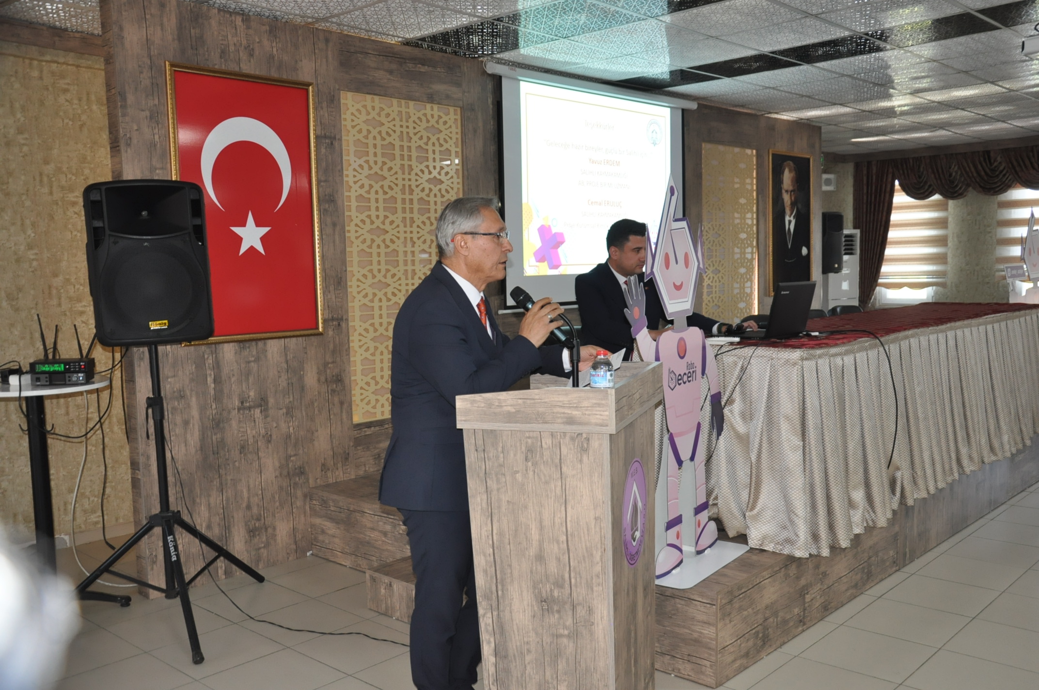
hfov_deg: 57.3
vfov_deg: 39.9
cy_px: 345
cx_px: 520
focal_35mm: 33
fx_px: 951
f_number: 3.8
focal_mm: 22
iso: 800
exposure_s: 1/60
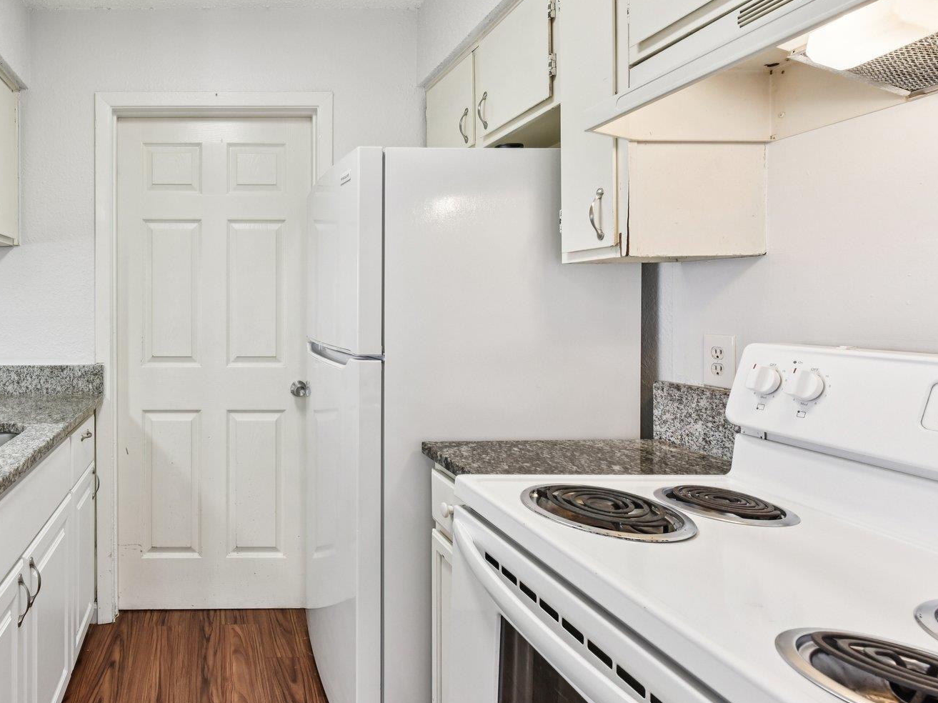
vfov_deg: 63.2
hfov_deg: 72.2
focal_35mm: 21
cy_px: 308
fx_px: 569
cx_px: 209
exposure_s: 1/15
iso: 360
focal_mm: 14
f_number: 9
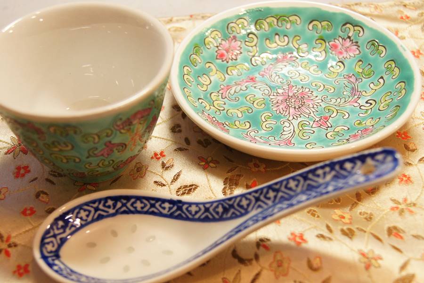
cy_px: 142
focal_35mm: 42
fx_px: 495
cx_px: 212
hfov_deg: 46.4
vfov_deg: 31.9
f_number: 4.5
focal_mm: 28
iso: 1250
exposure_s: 1/50
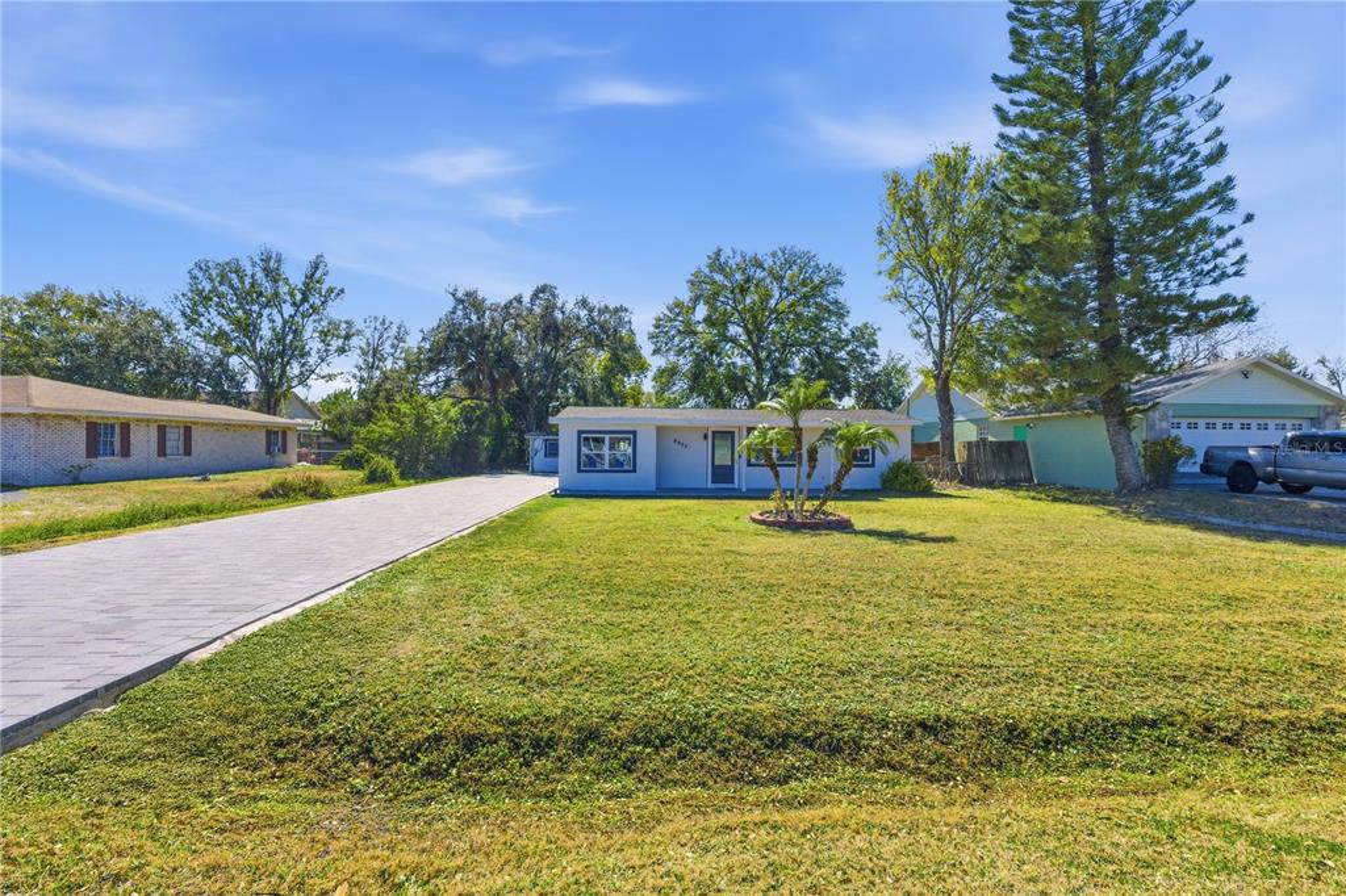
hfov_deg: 96.8
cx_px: 673
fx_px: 598
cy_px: 448
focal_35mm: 16
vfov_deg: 73.7
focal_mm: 16
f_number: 11
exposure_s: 1/10000
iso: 1600
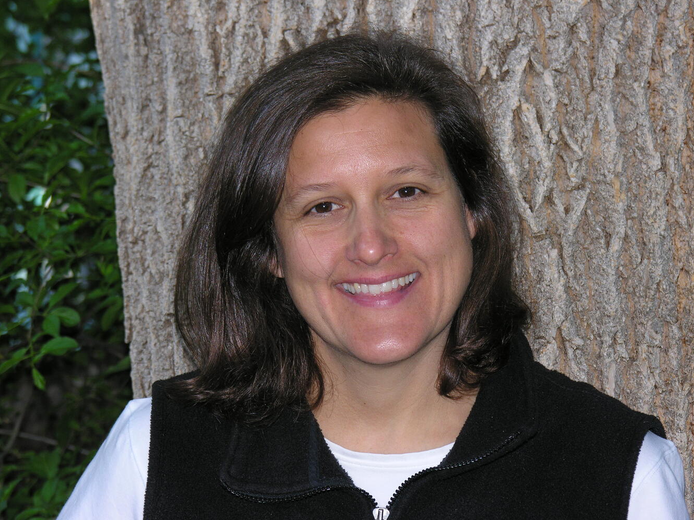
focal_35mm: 158
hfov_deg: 12.5
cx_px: 349
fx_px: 3168
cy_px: 259
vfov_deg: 9.4
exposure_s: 1/120
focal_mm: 40
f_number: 3.9
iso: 81
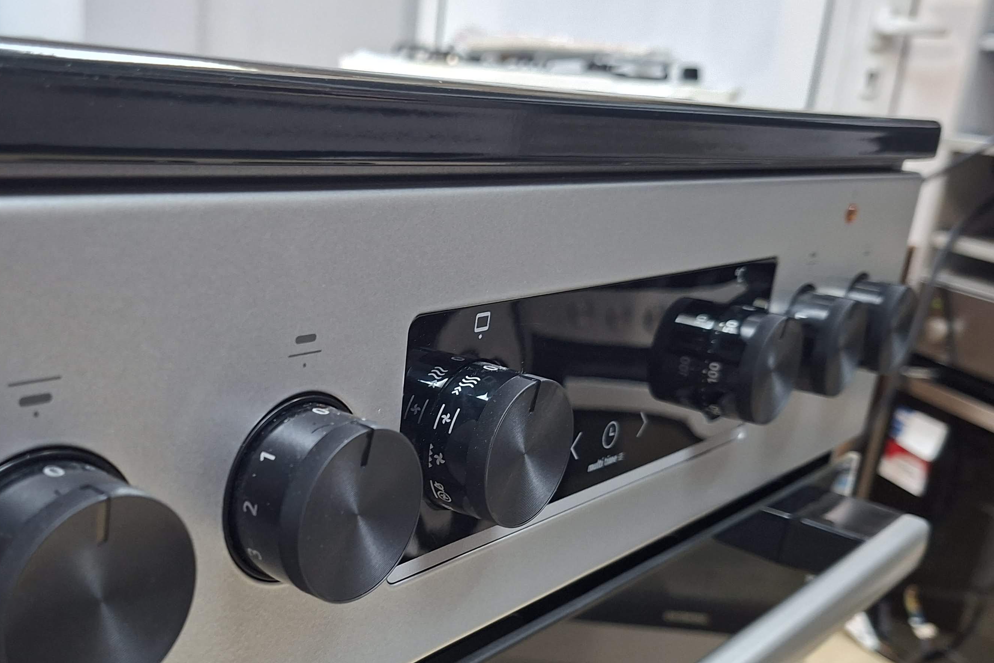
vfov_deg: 36.3
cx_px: 312
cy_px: 465
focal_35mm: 36
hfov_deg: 51.9
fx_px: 994
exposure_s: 1/33
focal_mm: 5.54
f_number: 1.8
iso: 250
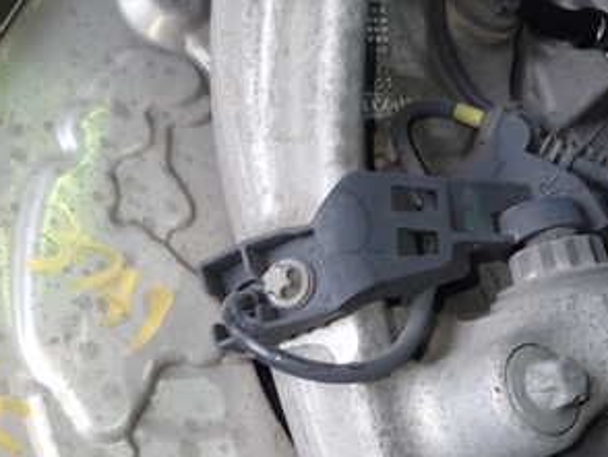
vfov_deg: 28.6
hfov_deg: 37.3
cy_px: 230
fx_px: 897
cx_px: 234
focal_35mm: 51
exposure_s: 1/40
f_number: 2
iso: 200
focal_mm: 4.5
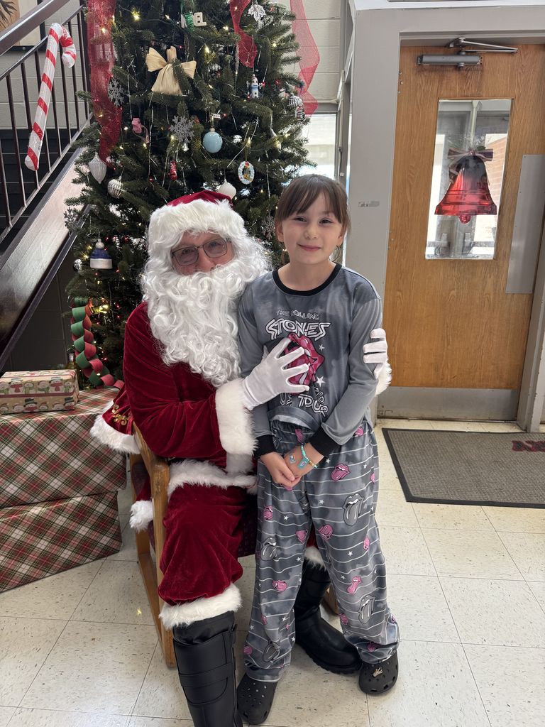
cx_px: 272
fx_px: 504
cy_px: 364
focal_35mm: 24
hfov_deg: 56.8
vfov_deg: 71.6
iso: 125
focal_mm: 6.76
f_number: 1.78
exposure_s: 1/60
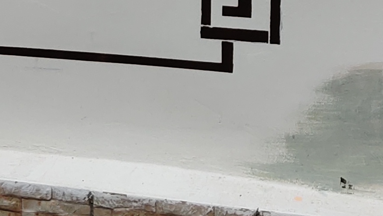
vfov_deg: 7.8
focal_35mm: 149
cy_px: -217
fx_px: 1513
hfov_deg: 14.4
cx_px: 248
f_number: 1.8
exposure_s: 1/167
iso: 50
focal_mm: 4.27
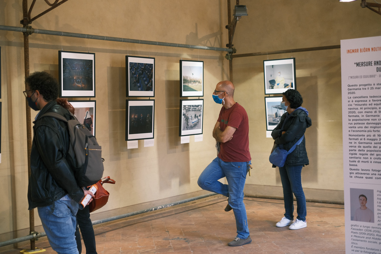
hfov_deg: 37.5
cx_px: 190
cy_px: 127
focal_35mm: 53
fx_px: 561
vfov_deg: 25.5
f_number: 2
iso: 320
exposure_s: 1/90
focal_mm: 35
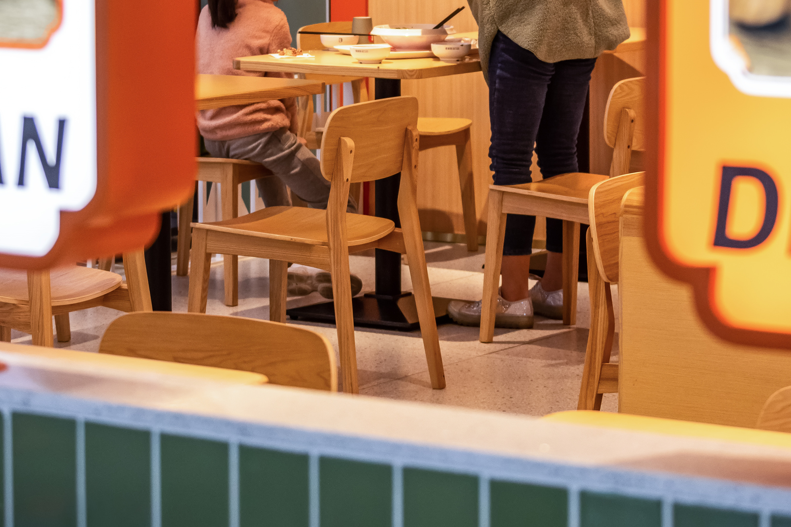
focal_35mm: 142
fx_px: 3119
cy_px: 18
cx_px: 396
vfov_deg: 9.6
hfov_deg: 14.5
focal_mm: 63
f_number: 13
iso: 800
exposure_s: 1/125
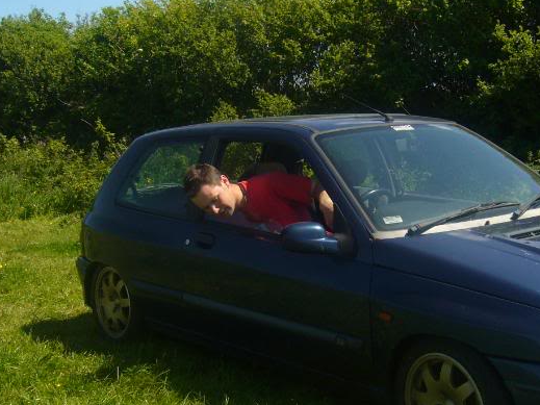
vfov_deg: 27.0
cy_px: 236
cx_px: 286
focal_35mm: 54
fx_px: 842
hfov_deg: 35.5
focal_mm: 5.8
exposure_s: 1/400
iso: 100
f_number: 5.6
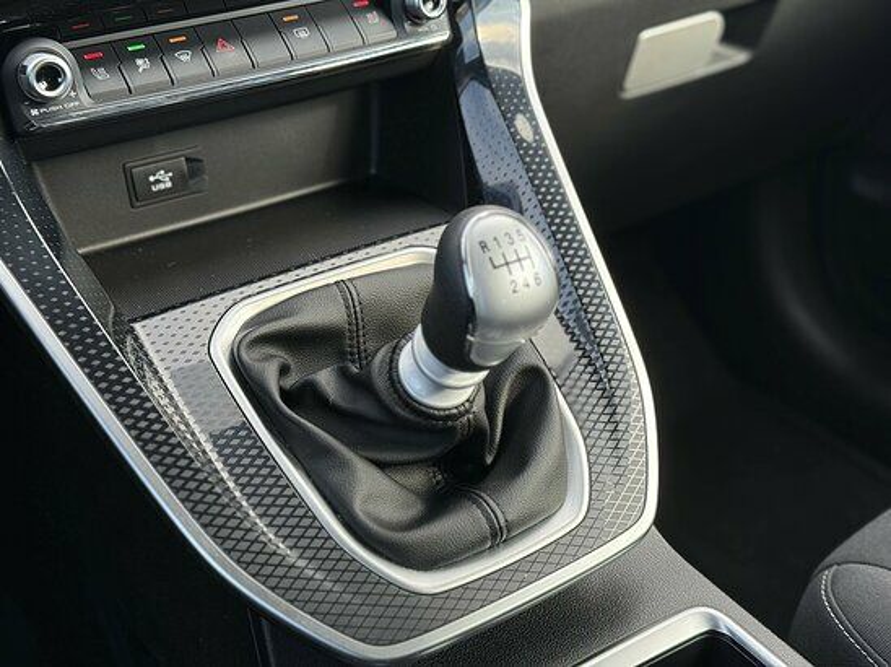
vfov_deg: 30.2
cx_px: 446
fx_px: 1234
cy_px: 334
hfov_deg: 39.7
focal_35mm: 48
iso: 64
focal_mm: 6.76
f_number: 1.78
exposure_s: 1/242
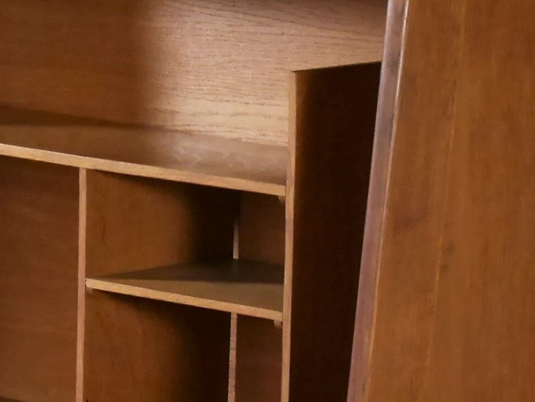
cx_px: -104
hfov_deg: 7.4
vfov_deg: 5.5
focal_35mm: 267
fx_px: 4128
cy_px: 745
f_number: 5.4
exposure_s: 1/60
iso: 1250
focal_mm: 28
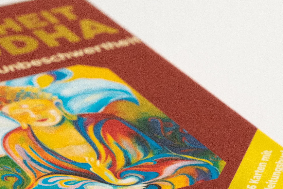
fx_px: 1800
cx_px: 57
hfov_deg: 9.0
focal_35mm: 229
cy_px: 170
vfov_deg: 6.0
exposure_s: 1/80
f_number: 8
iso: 1000
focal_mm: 50
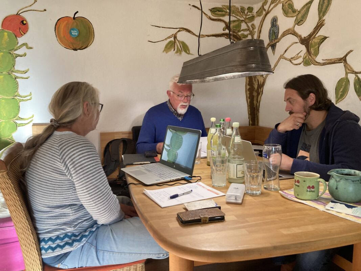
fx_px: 292
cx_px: 180
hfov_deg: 63.4
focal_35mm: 28
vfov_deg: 49.7
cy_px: 136
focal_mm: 3.99
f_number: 1.8
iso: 160
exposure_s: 1/50
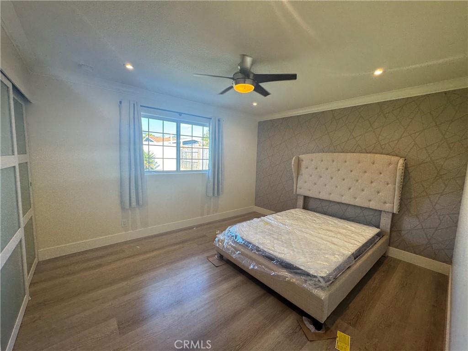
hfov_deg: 102.1
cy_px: 176
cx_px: 234
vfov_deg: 85.7
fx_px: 189
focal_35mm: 14
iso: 80
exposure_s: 1/120
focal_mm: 2.22
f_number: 2.2
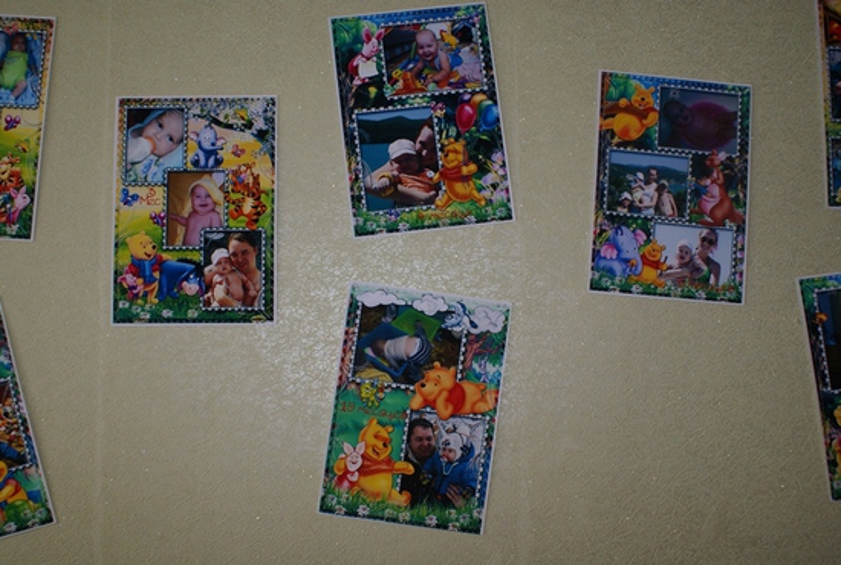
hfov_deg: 49.5
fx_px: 913
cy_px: 282
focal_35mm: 39
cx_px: 420
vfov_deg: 34.3
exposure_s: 1/60
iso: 400
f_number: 5.6
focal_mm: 26
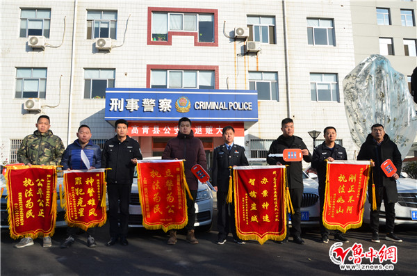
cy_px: 138
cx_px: 208
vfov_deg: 47.7
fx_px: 312
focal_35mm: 27
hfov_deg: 67.5
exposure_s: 1/250
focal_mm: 18
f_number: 8
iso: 110
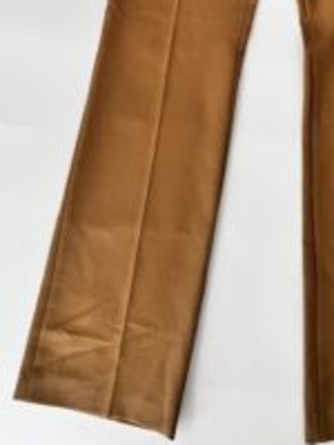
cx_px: 265
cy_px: 22
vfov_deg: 36.5
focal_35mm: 48
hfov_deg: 29.6
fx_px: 618
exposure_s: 1/157
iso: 64
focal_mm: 6.76
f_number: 1.78
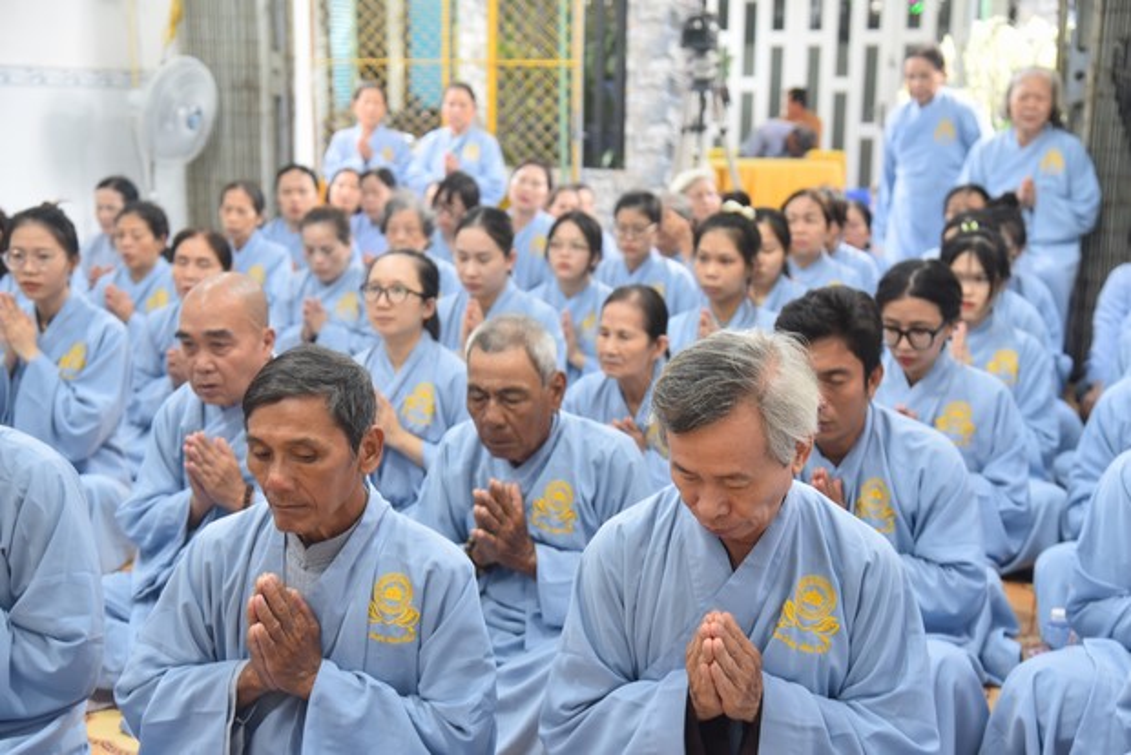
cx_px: 566
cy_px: 378
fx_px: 1729
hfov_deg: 36.2
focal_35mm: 55
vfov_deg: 24.6
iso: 1250
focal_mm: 55
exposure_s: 1/60
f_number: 4
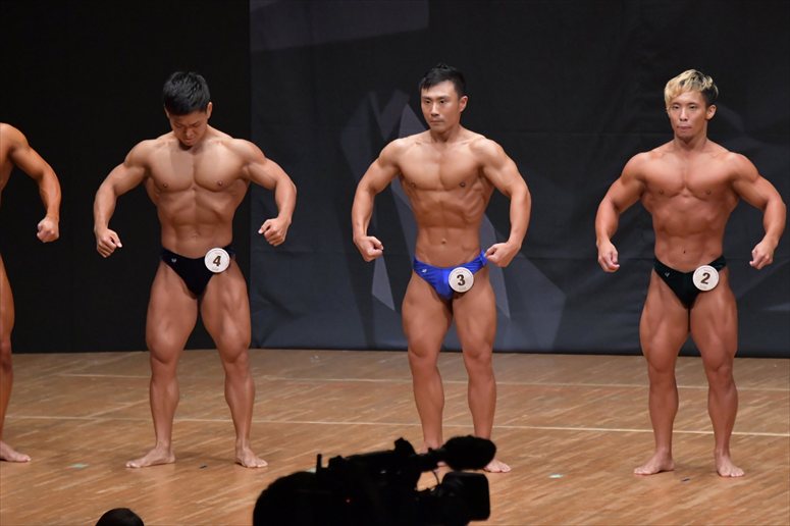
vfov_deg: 5.1
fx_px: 5922
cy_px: 263
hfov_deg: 7.6
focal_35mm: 270
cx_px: 395
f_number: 5.6
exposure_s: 1/400
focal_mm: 180
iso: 6400
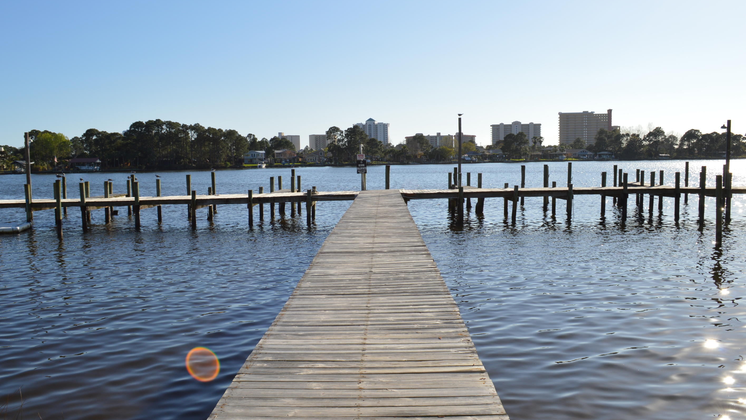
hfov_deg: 64.3
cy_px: 223
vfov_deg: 38.9
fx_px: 593
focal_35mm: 30
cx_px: 366
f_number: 11
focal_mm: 18
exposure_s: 1/200
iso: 100
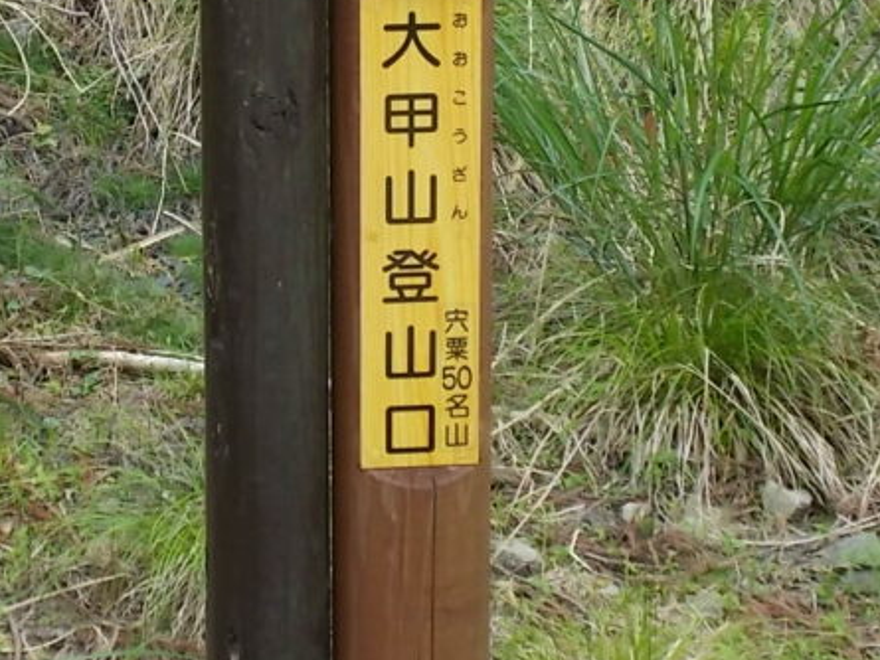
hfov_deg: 17.1
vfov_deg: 12.9
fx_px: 2924
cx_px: 281
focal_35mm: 115
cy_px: 176
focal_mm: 9
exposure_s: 1/125
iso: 80
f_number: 4.5
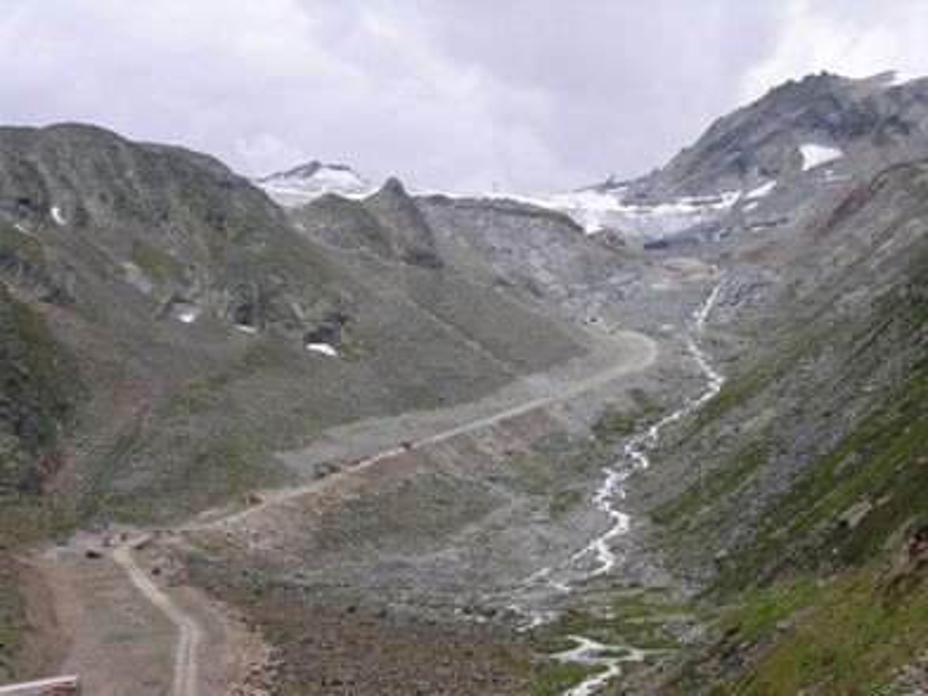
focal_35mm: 59
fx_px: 1582
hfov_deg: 32.7
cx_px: 464
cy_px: 348
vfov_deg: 24.8
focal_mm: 15
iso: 50
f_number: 4.5
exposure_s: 1/81.4
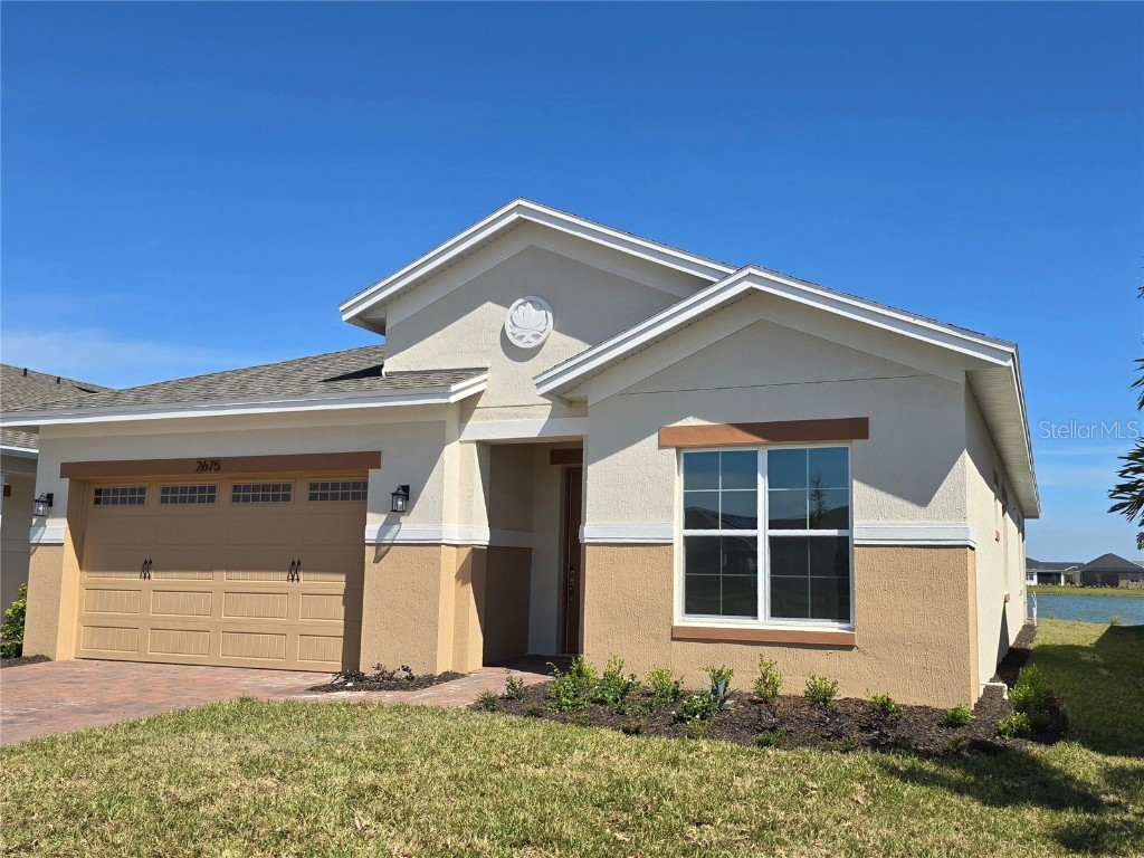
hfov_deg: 73.9
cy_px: 429
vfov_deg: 58.9
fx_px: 760
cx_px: 572
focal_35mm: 23
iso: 12
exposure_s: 1/1111
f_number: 1.7
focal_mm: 6.3
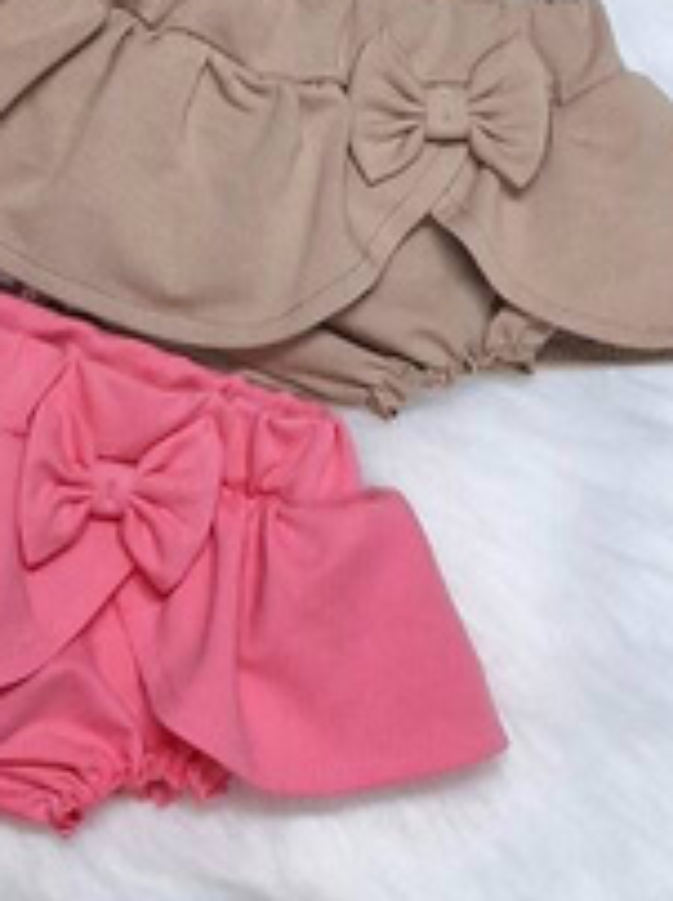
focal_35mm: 57
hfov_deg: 24.4
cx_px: -7
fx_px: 1481
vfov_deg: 31.5
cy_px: 22
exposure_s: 1/100
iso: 50
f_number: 1.8
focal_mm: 6.4
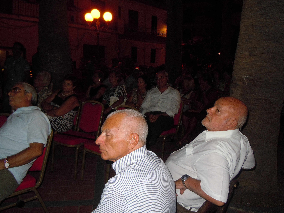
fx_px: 246
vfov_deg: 46.8
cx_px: 142
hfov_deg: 60.0
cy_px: 106
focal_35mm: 30
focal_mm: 5.4
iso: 200
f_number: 3.5
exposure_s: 1/30
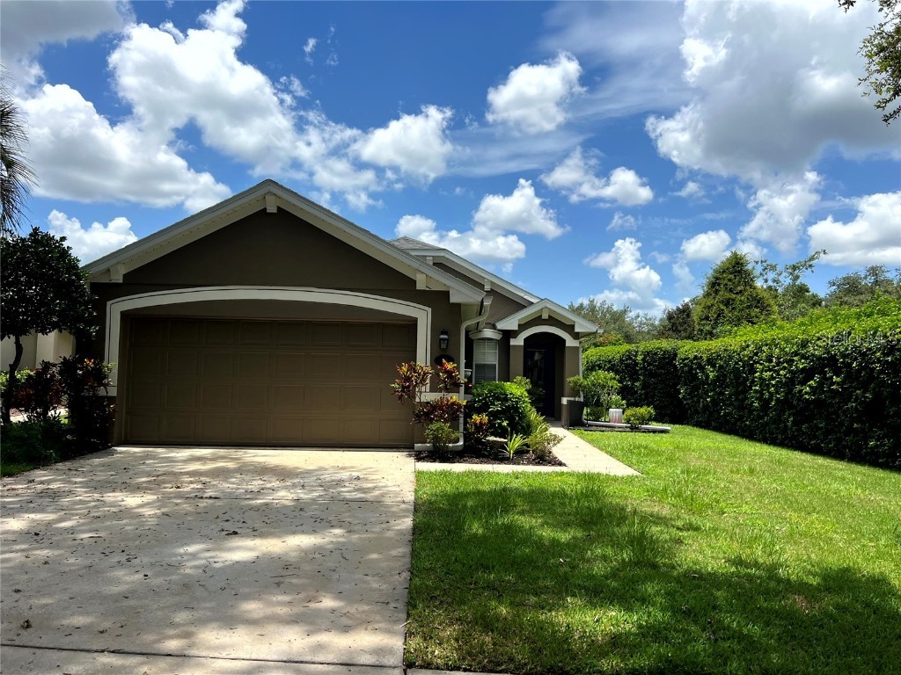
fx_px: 677
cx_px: 450
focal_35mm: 26
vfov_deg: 53.1
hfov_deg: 67.3
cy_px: 338
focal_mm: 5.7
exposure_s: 1/5319
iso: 50
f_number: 1.5
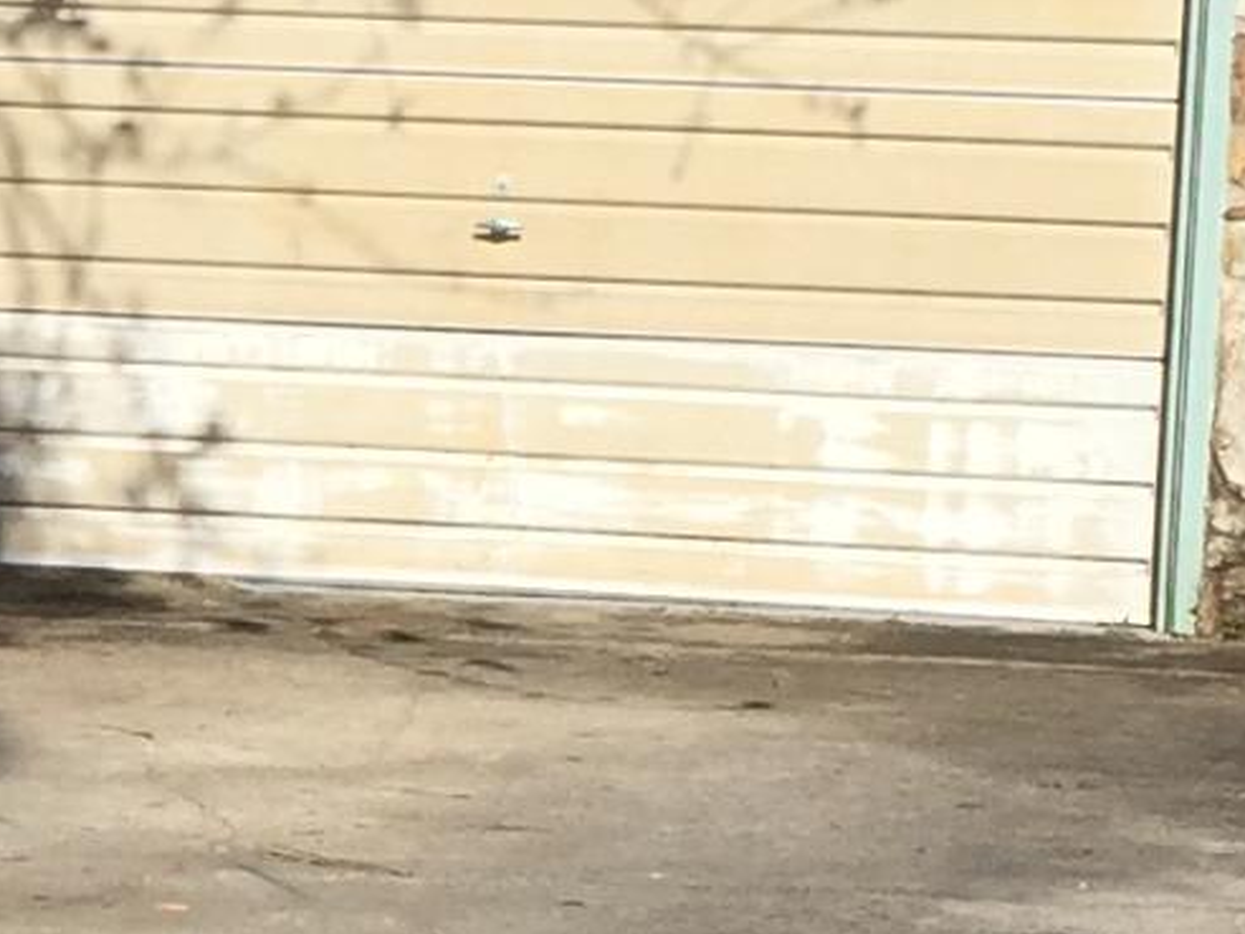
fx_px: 6366
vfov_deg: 8.4
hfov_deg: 10.9
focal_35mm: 177
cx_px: -455
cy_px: 595
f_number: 2.2
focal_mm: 4.15
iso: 32
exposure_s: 1/2639
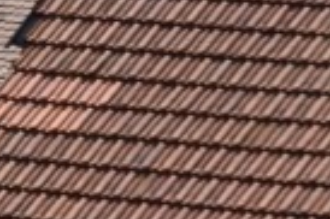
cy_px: 391
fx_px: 4403
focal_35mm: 481
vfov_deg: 2.8
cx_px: -571
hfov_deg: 4.2
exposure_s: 1/500
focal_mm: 55
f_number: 11
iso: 400
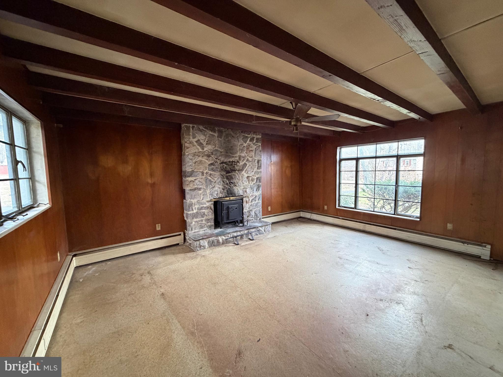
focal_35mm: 14
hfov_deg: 102.1
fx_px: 203
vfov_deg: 85.7
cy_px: 188
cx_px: 252
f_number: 2.2
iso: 400
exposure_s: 1/60
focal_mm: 2.22
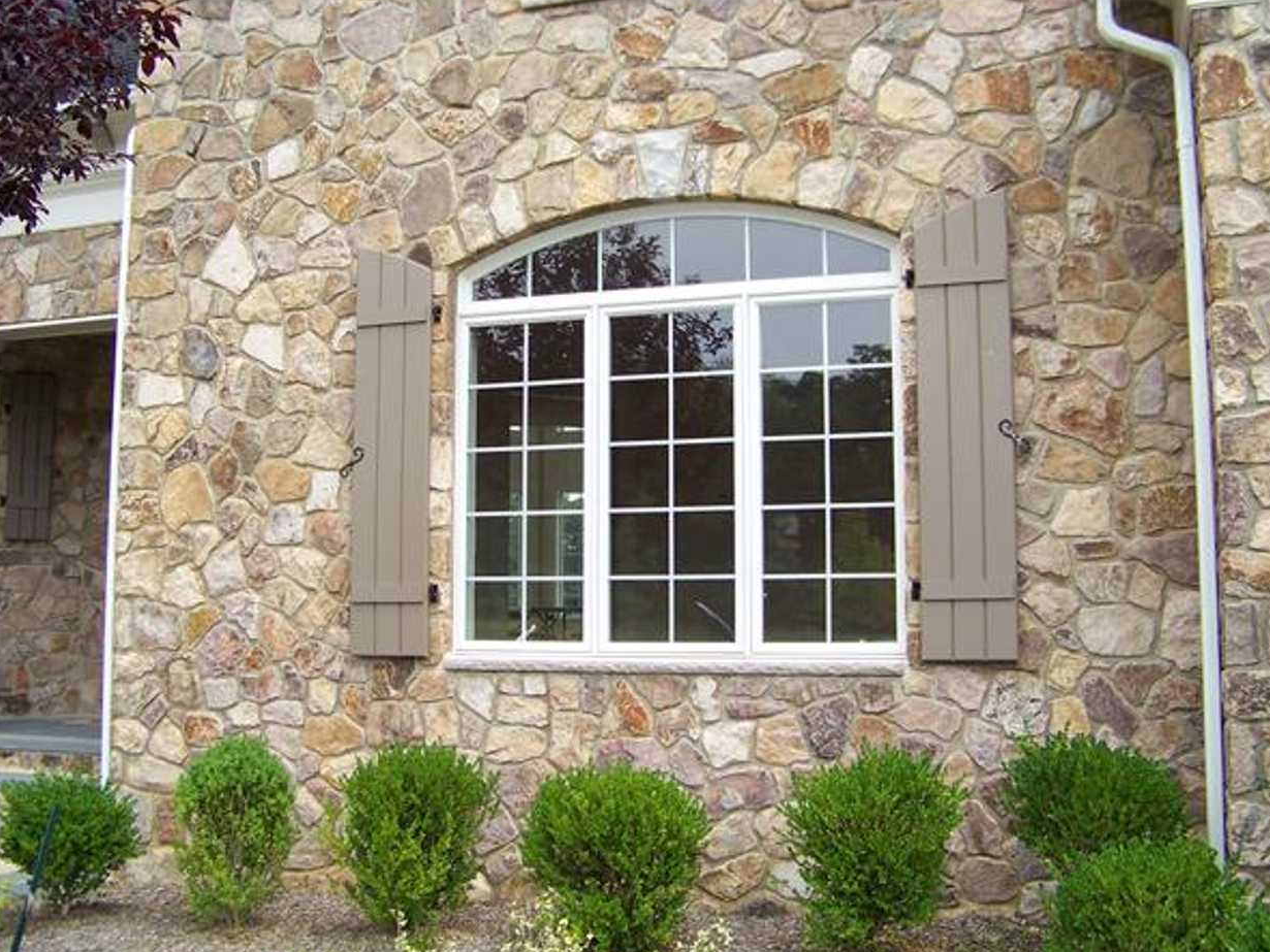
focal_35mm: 39
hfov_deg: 47.9
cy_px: 472
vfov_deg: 36.8
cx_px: 636
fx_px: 1431
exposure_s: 1/500
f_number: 2.8
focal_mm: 5.85
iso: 71
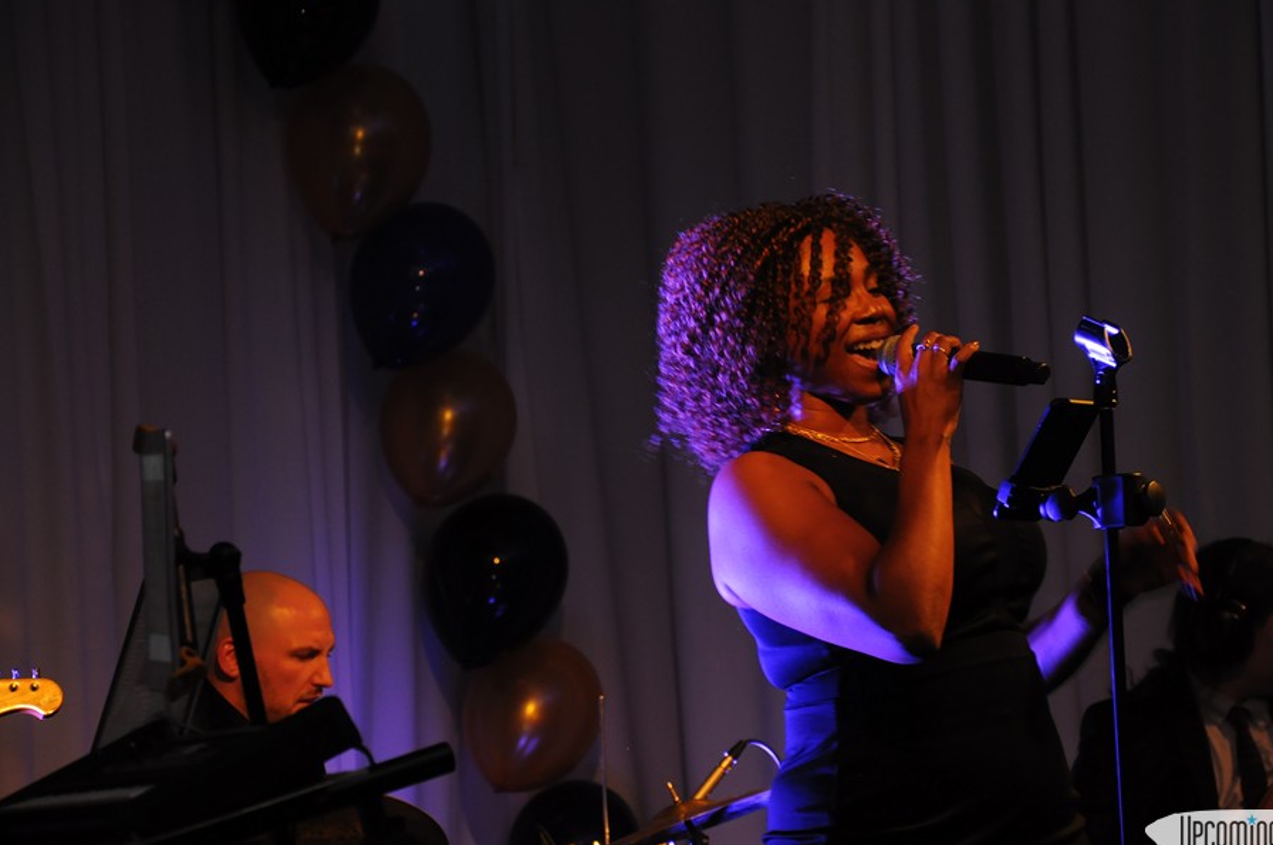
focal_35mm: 154
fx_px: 5439
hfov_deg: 13.3
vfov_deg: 8.9
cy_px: 415
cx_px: 675
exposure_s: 1/60
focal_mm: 92
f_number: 5.6
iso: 800
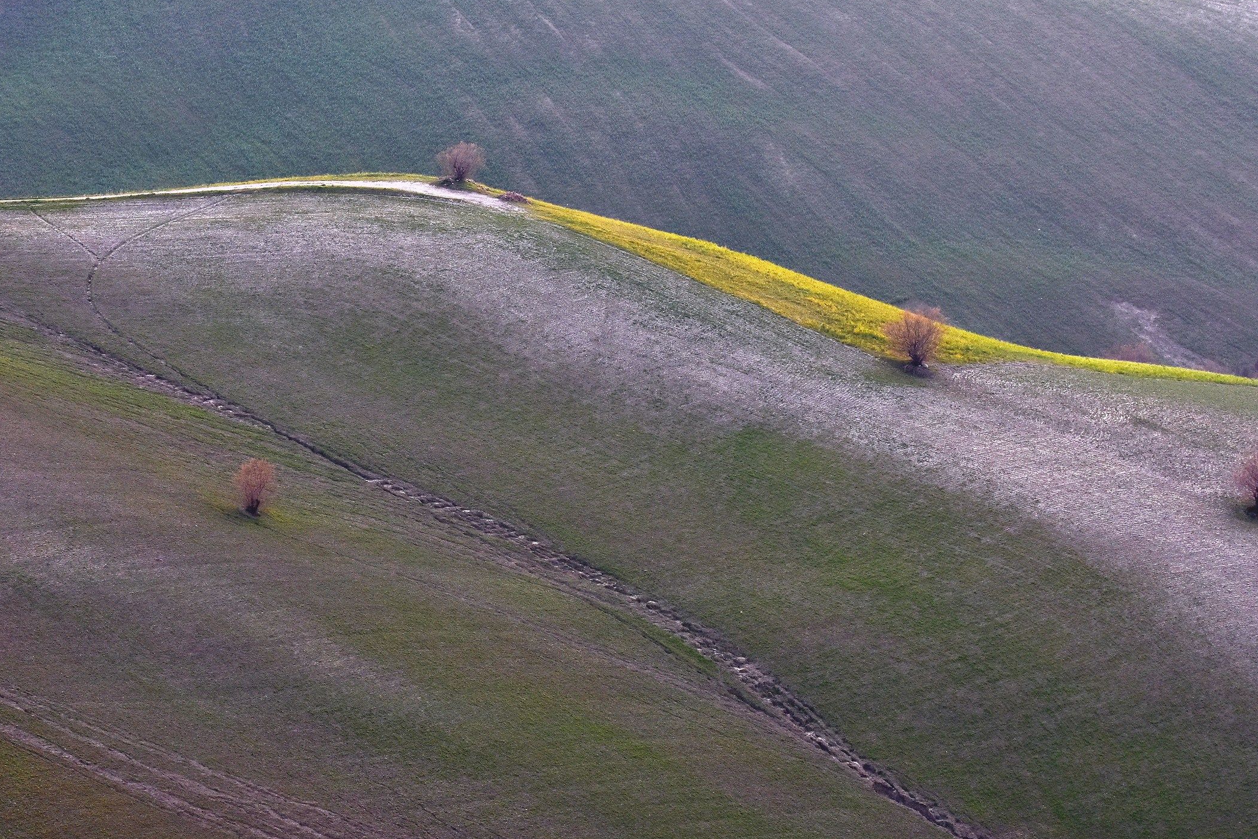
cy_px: 428
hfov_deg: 12.0
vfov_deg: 8.0
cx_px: 634
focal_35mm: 172
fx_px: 6010
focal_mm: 100
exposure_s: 1/320
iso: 400
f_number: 7.1
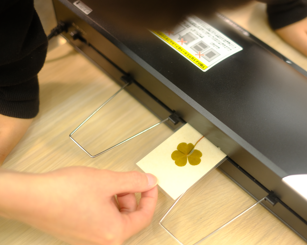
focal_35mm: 60
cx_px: 181
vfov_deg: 25.4
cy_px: 122
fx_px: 545
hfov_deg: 31.4
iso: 400
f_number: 1.4
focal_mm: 35
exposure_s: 1/125
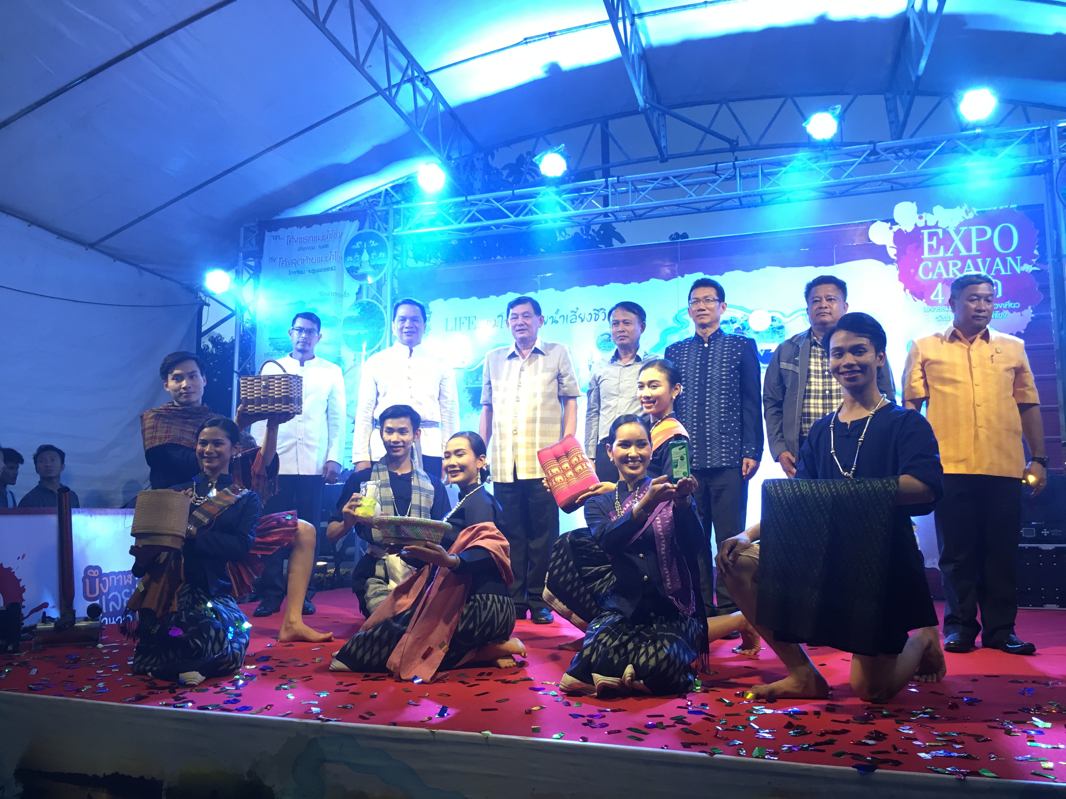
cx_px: 533
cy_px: 400
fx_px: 893
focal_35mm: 29
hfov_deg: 61.7
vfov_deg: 48.2
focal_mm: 4.15
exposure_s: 1/33
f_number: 2.2
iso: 50
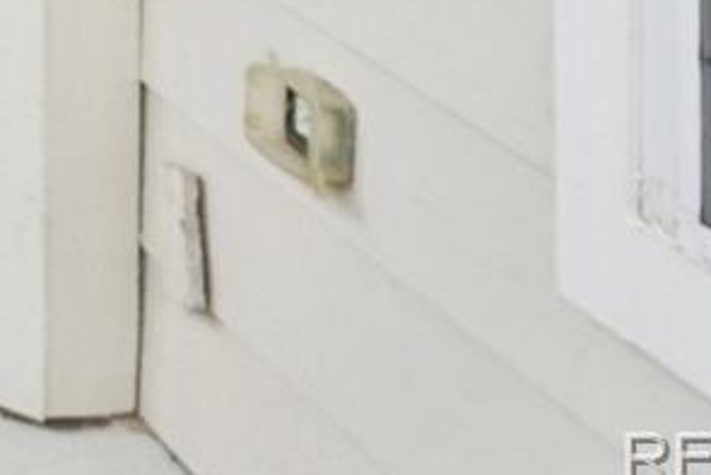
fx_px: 2569
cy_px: -776
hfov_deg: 12.7
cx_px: -916
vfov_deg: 9.2
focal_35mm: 130
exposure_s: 1/60
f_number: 8
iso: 400
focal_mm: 16
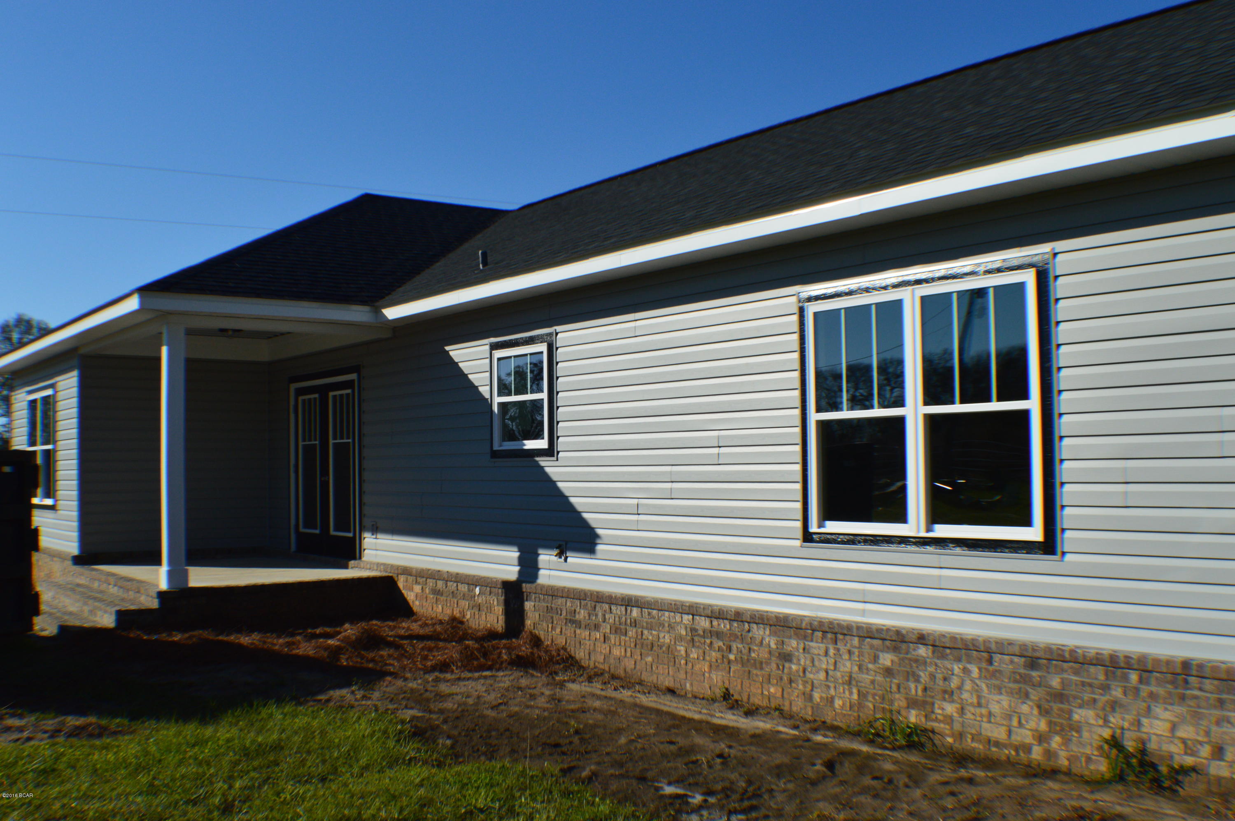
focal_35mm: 44
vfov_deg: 30.8
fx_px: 1491
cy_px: 410
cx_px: 618
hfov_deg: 45.0
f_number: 11
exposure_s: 1/500
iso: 400
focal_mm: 29
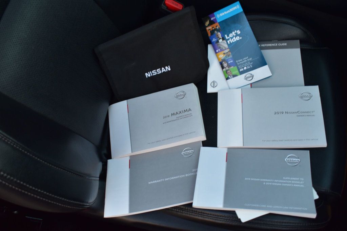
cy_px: 116
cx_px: 174
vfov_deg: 39.9
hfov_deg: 57.2
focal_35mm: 33
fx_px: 318
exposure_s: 1/15
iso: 720
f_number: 6.3
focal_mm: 22
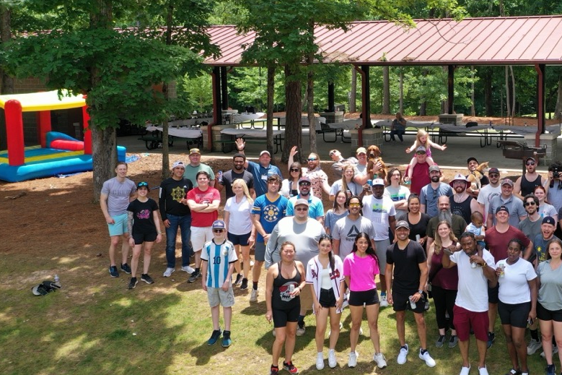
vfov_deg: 29.1
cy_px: 141
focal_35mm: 46
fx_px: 718
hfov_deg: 40.9
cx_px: 455
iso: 100
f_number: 5
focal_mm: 10.26
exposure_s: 1/200
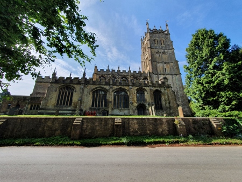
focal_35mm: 13
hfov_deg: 106.2
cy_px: 91
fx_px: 91
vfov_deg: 90.0
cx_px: 121
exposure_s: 1/1204
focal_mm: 1.8
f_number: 2.2
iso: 50
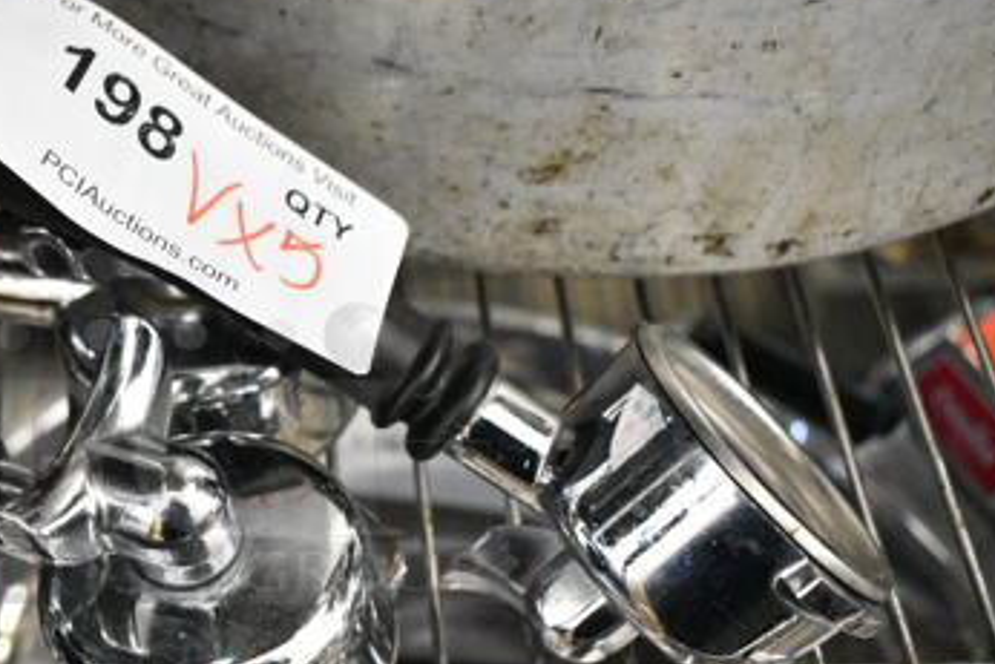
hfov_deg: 32.0
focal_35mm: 61
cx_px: 190
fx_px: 1683
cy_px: 451
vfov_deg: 22.2
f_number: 4.5
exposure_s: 1/80
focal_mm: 23
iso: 6400
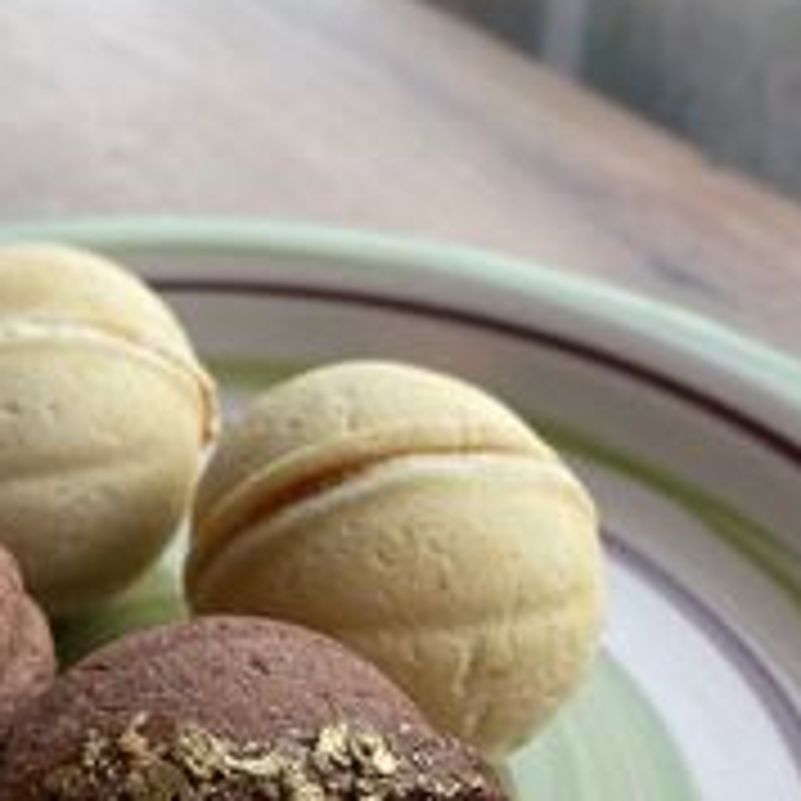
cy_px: 758
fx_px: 1388
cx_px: 126
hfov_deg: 31.1
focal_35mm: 53
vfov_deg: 30.4
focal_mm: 4.25
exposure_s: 1/169
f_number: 1.8
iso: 32
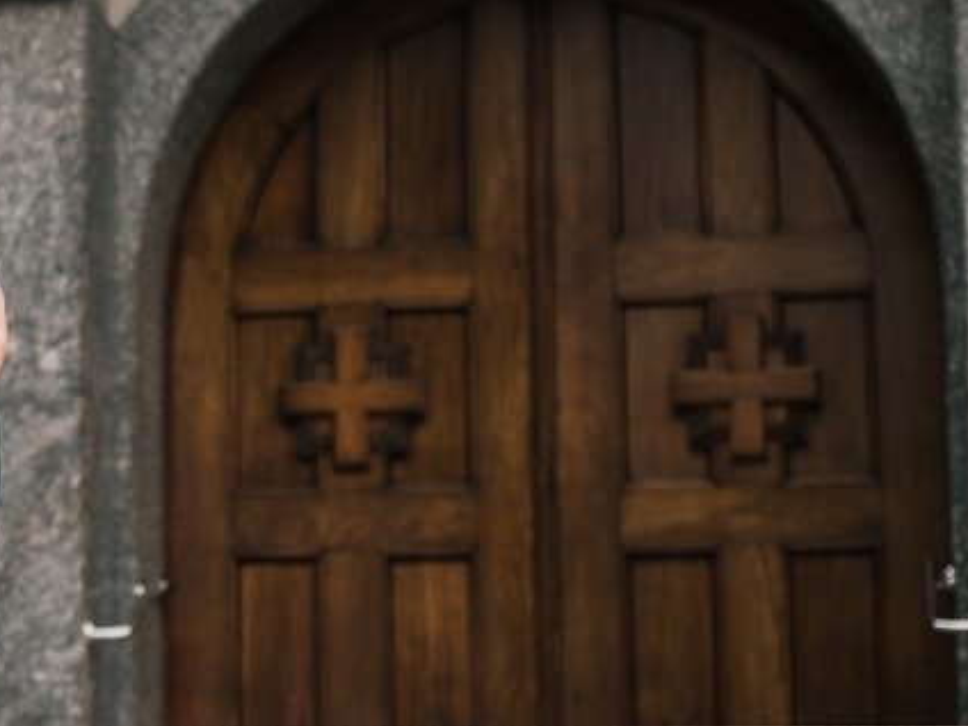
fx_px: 3803
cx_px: -269
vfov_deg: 10.9
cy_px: 325
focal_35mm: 136
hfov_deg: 14.0
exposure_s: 1/250
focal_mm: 50
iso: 400
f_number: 3.2
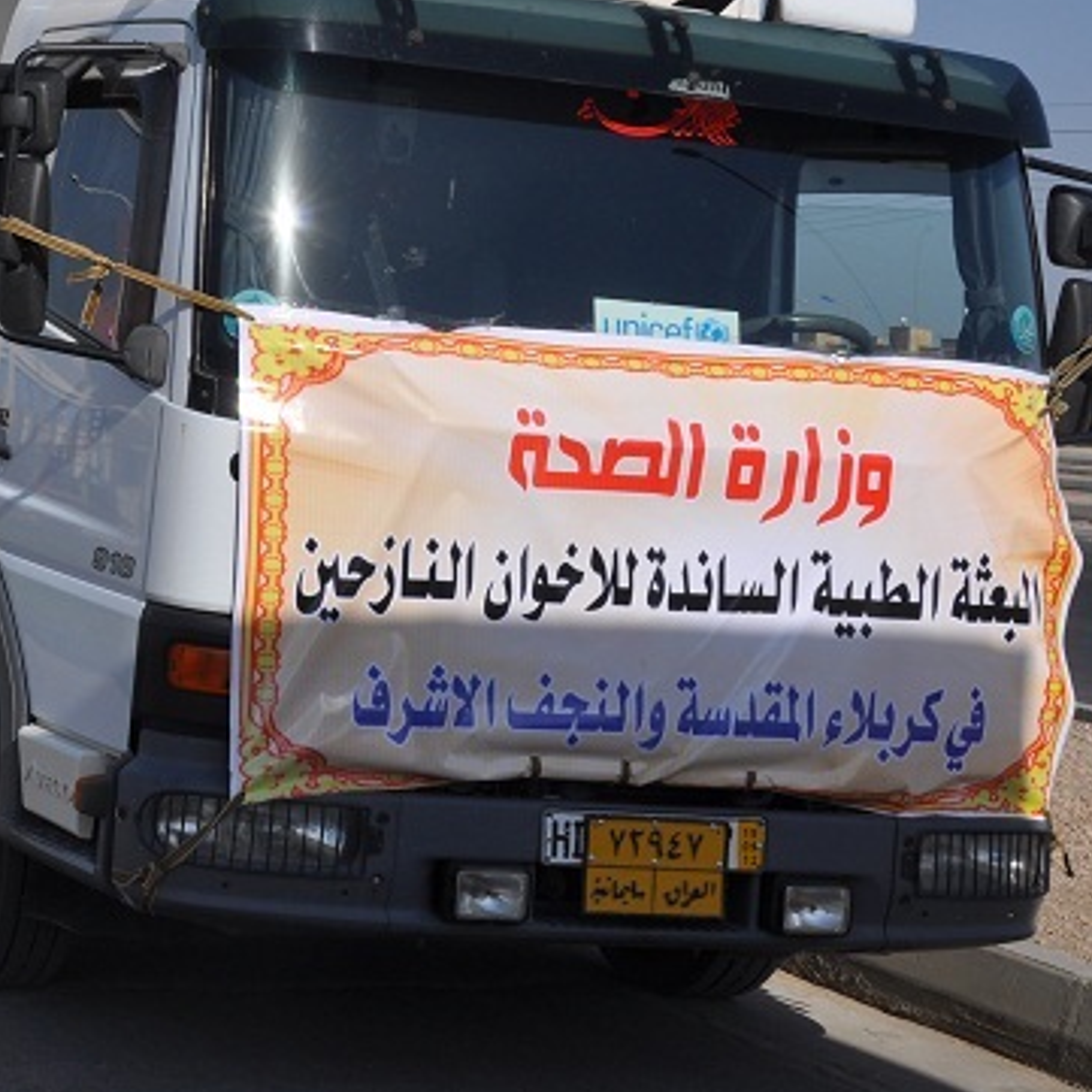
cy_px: 319
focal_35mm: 79
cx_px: -64
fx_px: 2820
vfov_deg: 21.8
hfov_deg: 21.0
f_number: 16
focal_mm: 28
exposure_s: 1/250
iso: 200
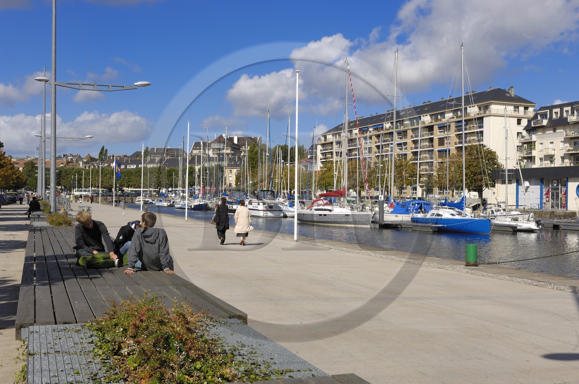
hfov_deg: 46.5
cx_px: 290
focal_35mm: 42
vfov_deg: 31.8
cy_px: 192
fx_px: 675
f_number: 11
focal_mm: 28
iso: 100
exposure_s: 1/160
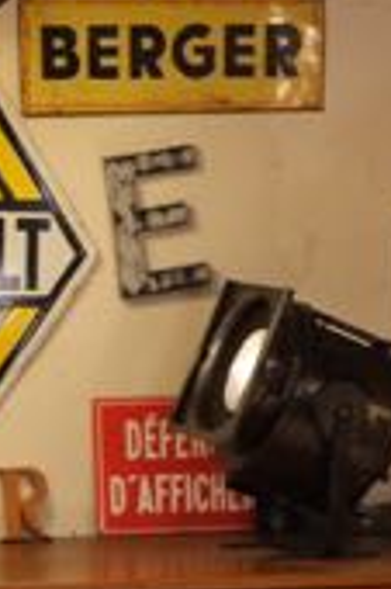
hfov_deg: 7.3
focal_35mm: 187
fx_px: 3053
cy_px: 918
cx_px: -62
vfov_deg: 10.6
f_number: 4
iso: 2500
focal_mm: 35
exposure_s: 1/125
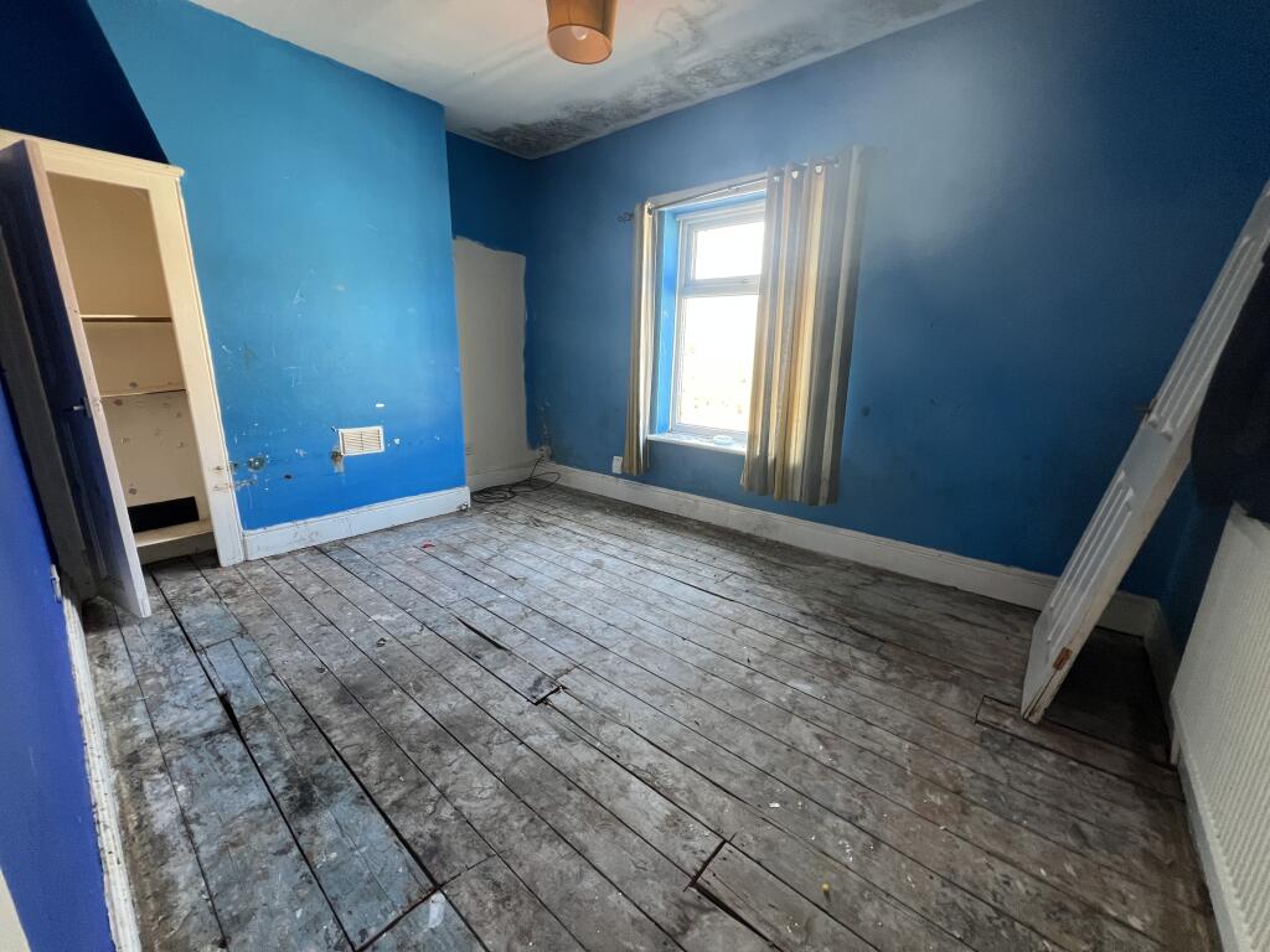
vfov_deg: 89.9
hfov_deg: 106.2
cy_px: 476
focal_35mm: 13
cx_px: 635
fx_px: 477
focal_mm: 1.57
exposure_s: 1/99
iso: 200
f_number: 1.8
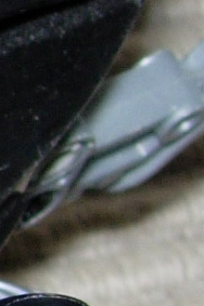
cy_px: 265
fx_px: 2638
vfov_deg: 6.6
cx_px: -681
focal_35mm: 311
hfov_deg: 4.1
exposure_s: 1/64
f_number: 4.8
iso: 79
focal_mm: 7.8
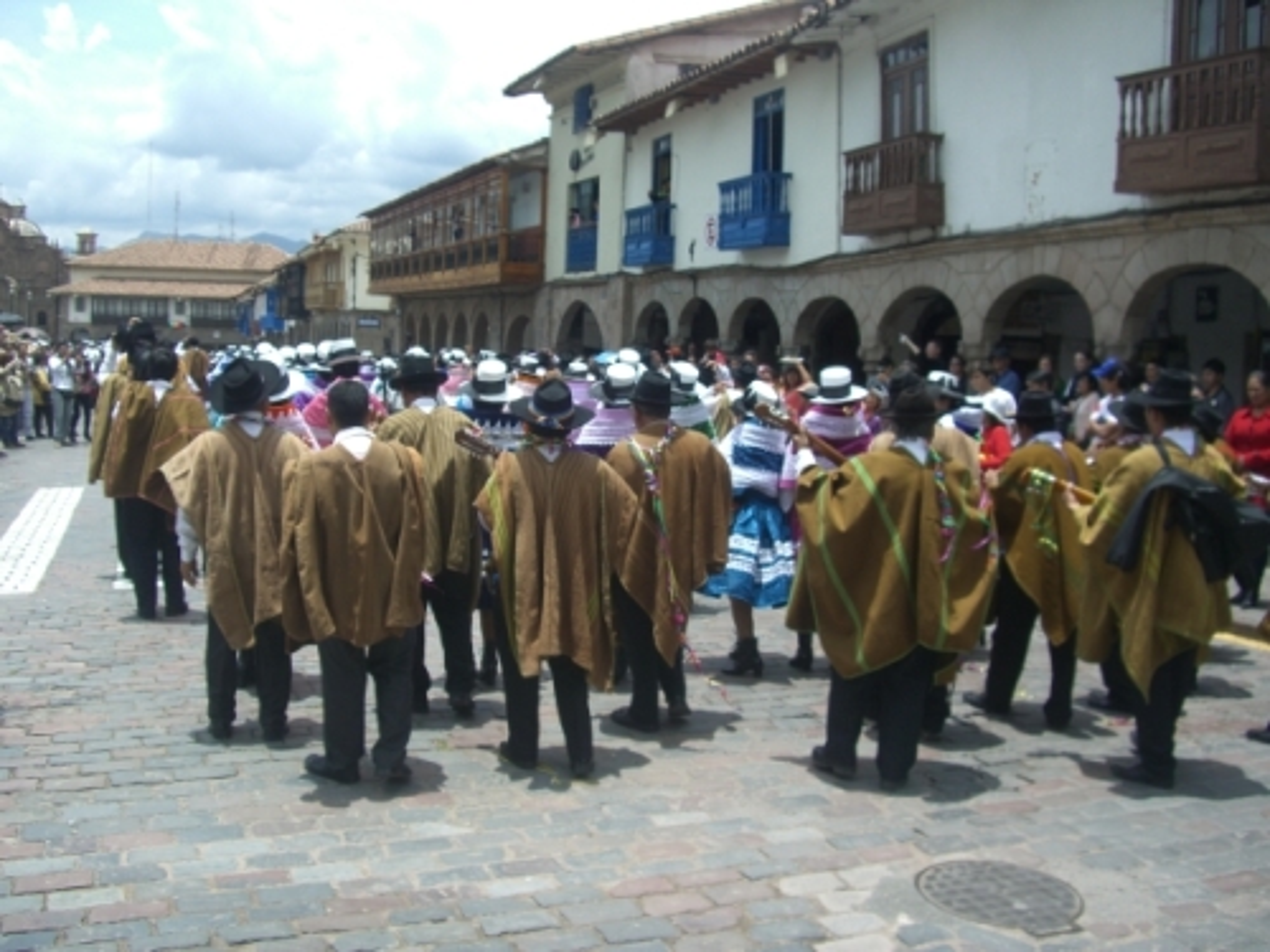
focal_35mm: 38
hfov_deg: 49.0
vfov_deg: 37.7
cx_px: 635
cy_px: 476
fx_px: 1394
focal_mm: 7.9
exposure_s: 1/200
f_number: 5.6
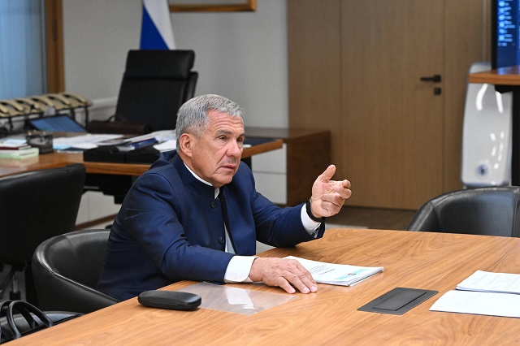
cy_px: 173
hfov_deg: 23.9
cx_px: 260
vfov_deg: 16.1
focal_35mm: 85
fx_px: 1227
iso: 5000
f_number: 4.8
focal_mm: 85
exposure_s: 1/350
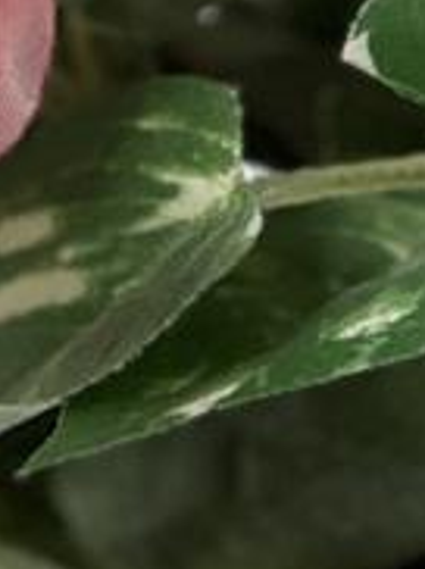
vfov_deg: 5.3
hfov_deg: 4.1
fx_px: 5924
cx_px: 794
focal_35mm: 361
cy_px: 1391
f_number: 2.2
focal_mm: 7.5
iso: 100
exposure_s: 1/121
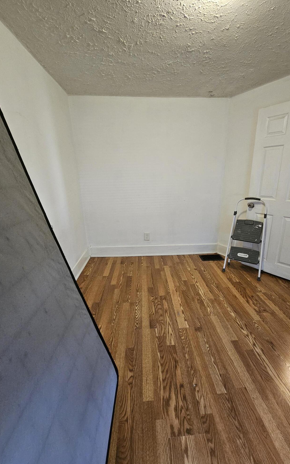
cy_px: 234
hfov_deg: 78.5
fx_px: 177
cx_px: 156
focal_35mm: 14
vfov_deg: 105.3
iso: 500
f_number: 2.2
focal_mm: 2.2
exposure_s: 1/30
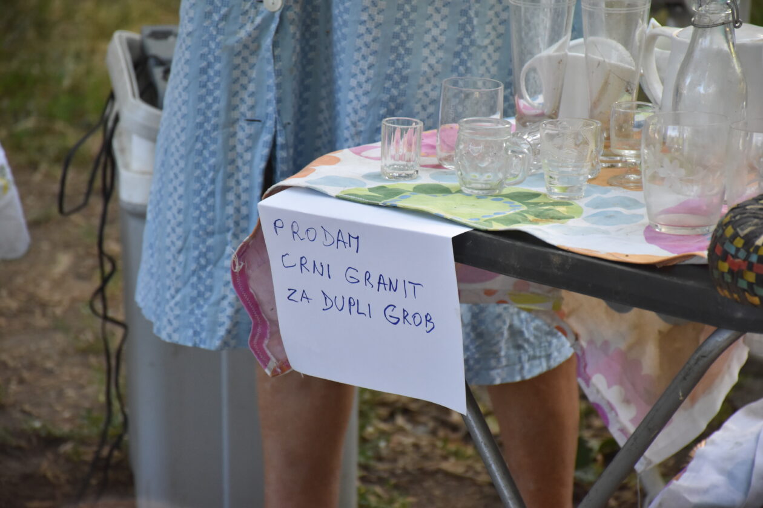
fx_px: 4450
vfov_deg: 6.5
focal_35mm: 210
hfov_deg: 9.8
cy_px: 254
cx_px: 382
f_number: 5.6
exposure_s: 1/250
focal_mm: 140
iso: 1250
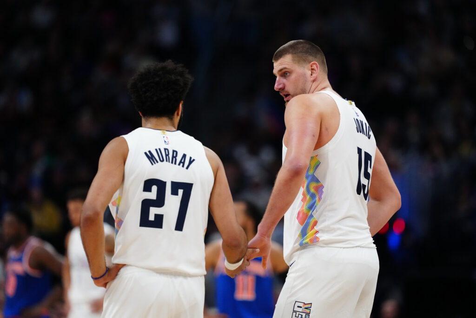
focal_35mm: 300
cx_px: 238
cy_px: 159
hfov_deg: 6.9
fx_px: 3967
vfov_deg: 4.6
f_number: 3.2
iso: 5000
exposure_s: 1/2000
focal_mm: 300
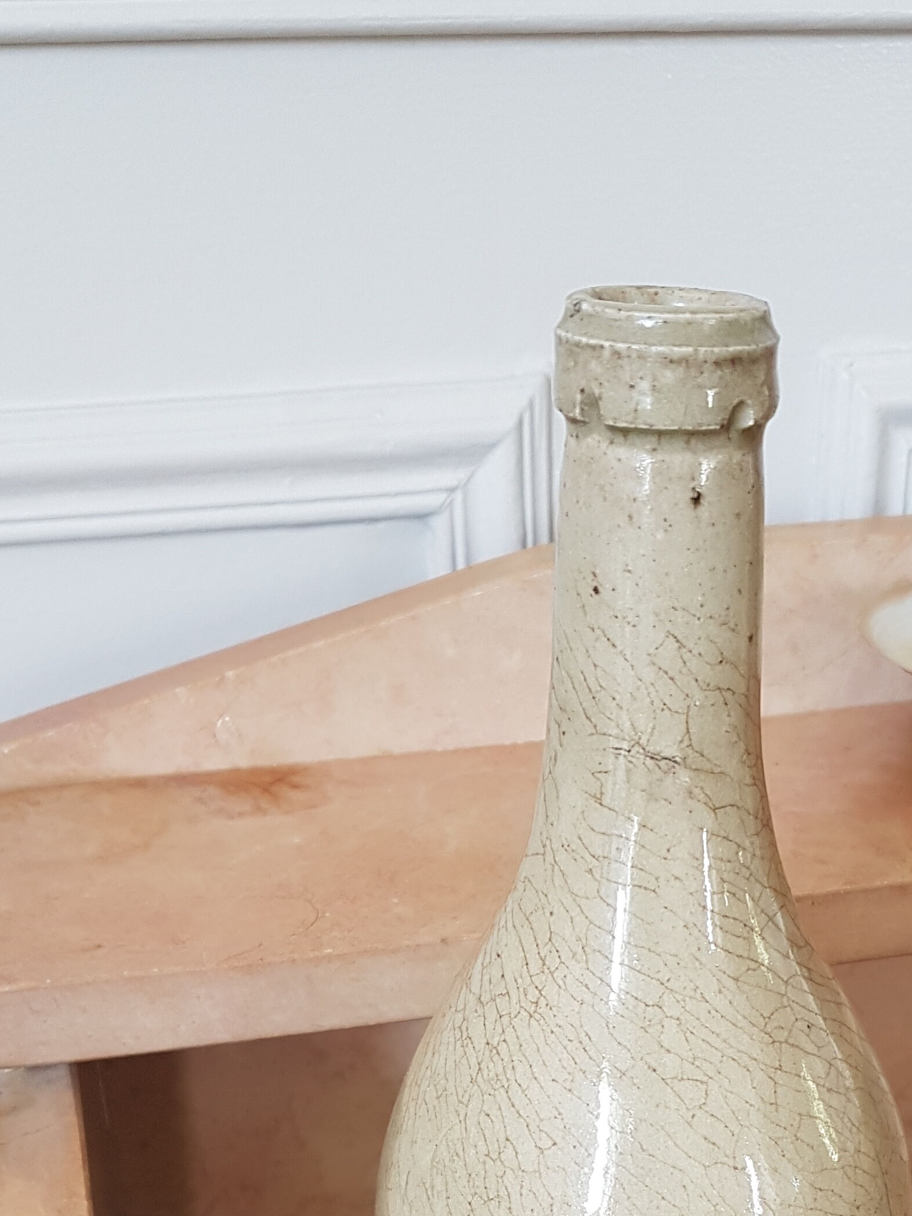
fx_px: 1757
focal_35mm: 50
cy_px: 1147
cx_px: 640
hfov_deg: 28.8
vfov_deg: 35.4
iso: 80
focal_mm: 4.2
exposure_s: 1/60
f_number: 1.7
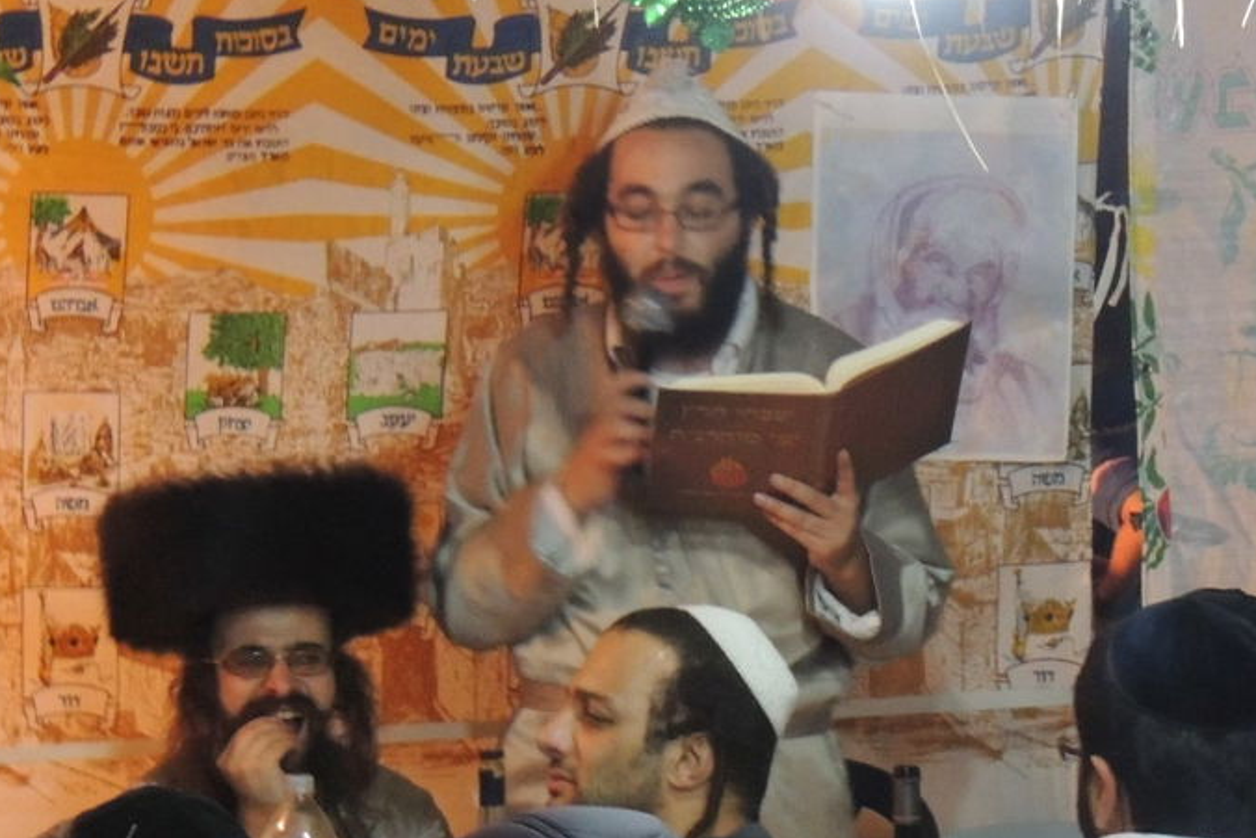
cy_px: 598
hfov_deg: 11.2
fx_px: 6386
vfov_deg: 7.5
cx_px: 832
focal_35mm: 183
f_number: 4
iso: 800
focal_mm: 15.1
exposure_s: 1/13
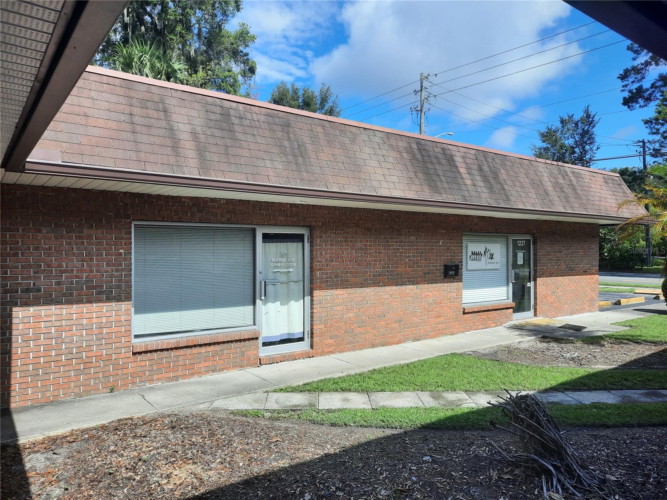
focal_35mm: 25
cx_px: 334
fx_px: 482
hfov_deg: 69.4
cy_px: 250
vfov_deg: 54.9
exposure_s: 1/735
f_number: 2
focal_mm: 4.6
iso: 32
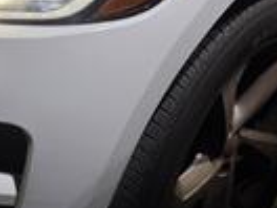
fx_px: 704
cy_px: -103
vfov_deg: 15.5
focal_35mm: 88
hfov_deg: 22.2
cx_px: 118
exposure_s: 1/63
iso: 160
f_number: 1.7
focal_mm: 6.3
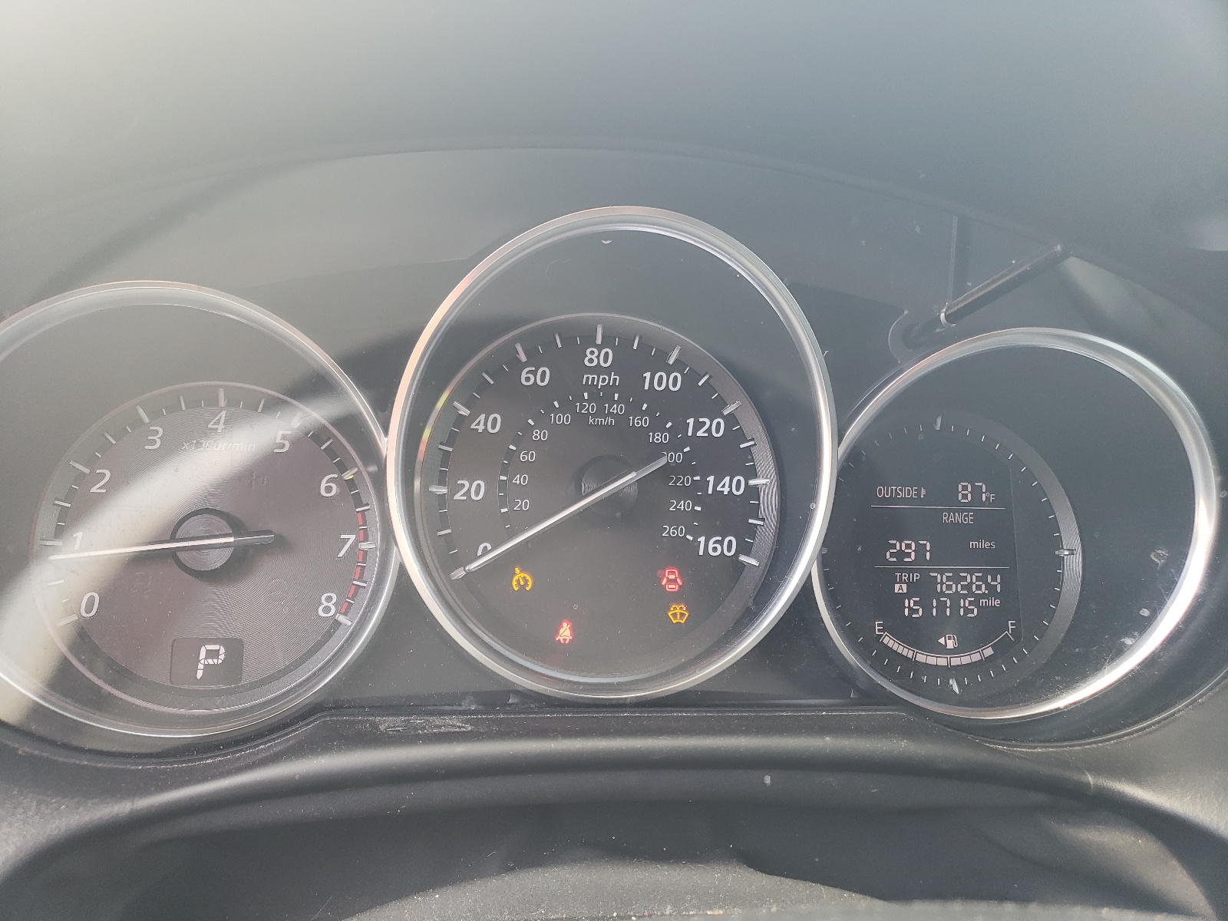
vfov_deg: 53.1
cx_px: 614
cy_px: 460
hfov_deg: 67.3
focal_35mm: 26
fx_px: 922
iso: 65
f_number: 1.5
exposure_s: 1/60.2
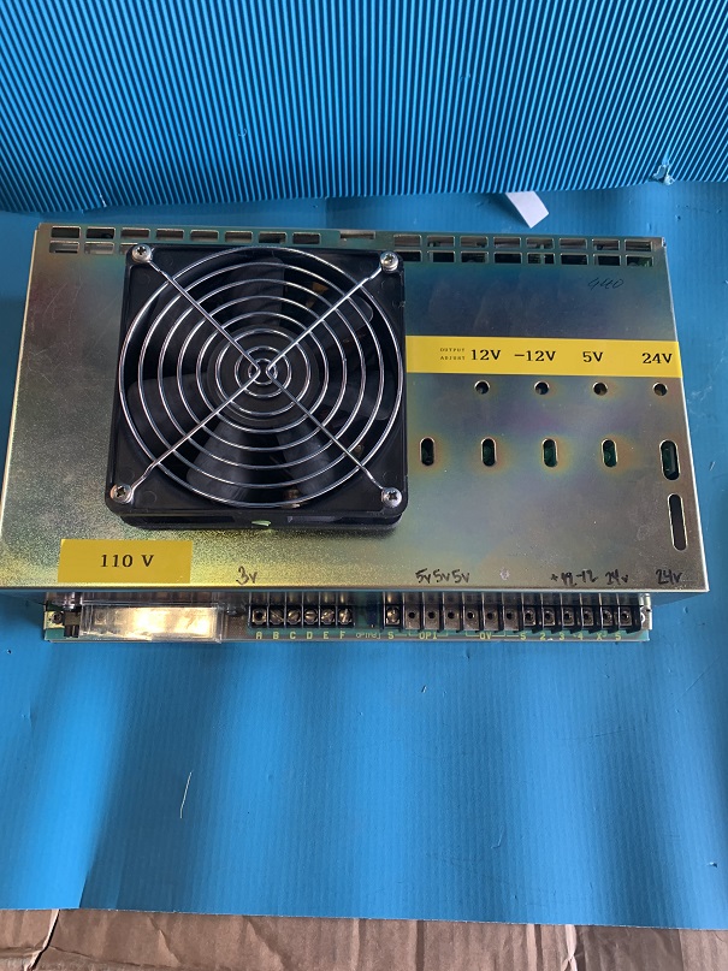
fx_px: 729
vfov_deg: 67.3
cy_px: 486
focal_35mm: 26
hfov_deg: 53.1
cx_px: 364
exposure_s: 1/60
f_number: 1.8
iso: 125
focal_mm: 4.25
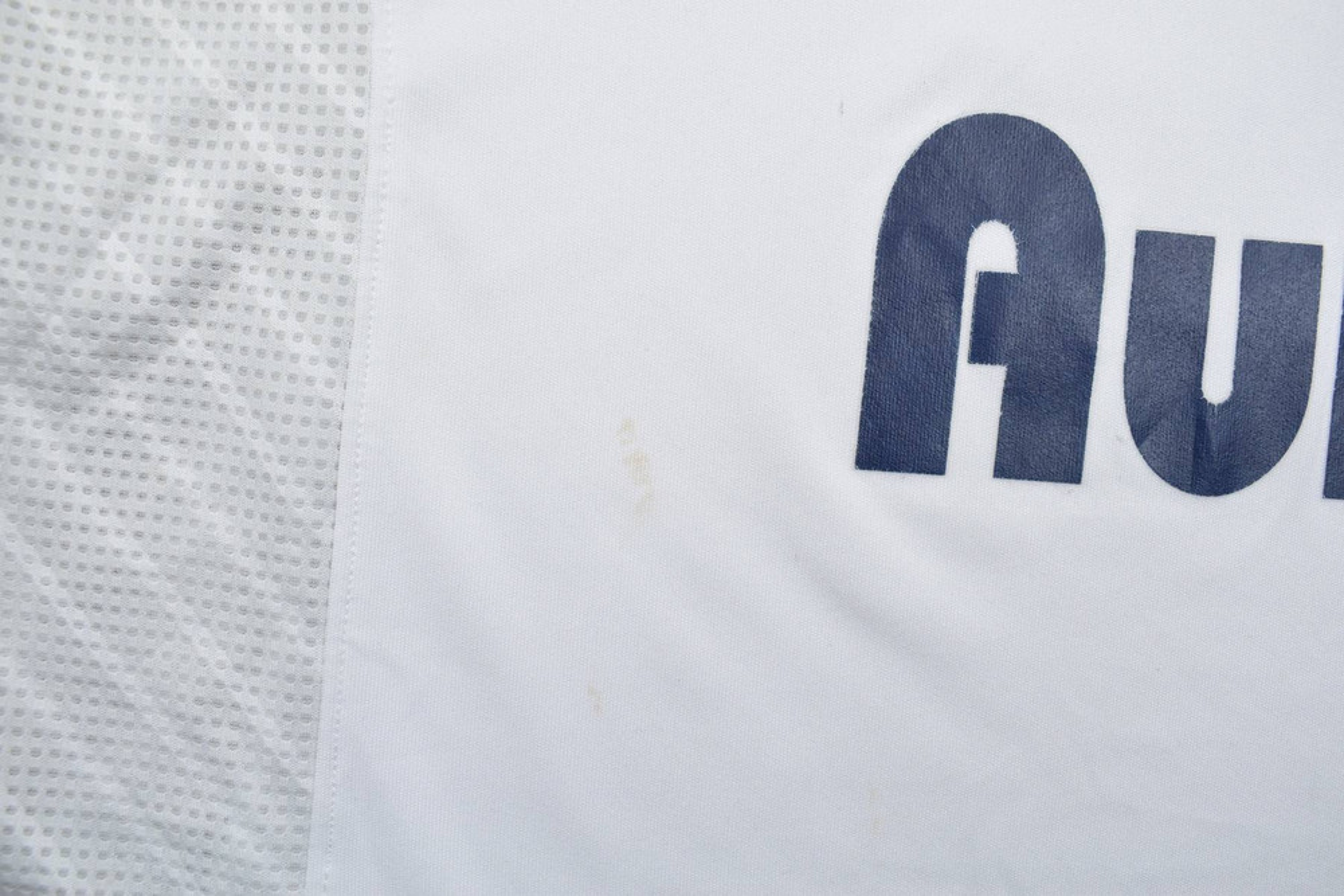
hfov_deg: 57.2
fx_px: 1232
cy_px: 448
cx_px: 672
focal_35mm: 33
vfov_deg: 40.0
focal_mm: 22
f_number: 5.6
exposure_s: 1/250
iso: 400
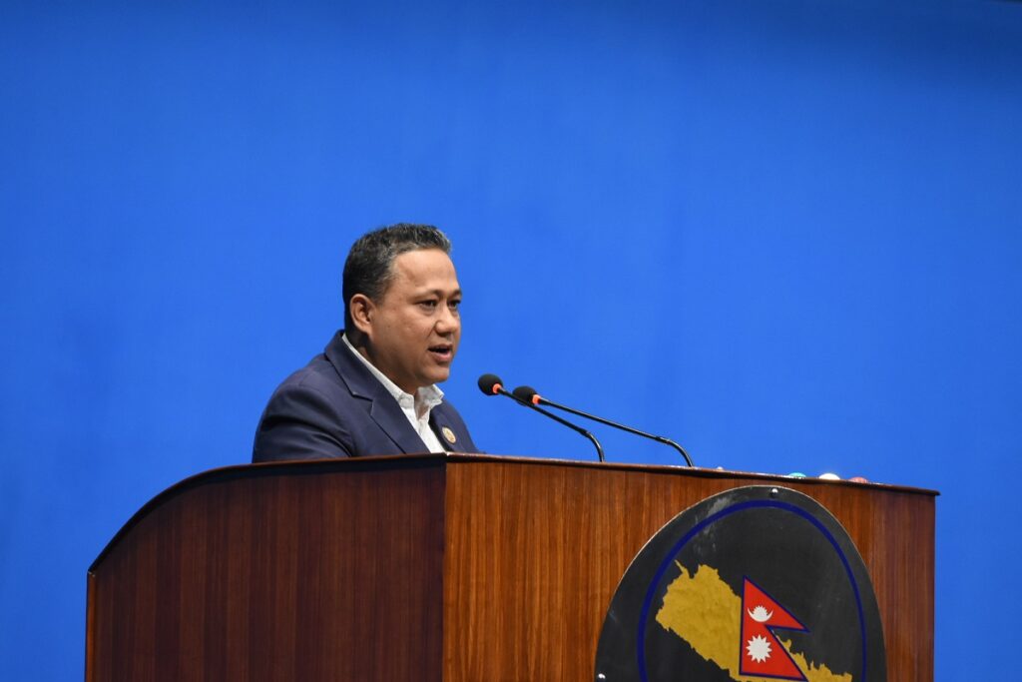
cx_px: 511
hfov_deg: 7.4
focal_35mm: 278
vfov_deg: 5.0
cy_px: 341
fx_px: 7878
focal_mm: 185
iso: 1600
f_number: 4
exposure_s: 1/160
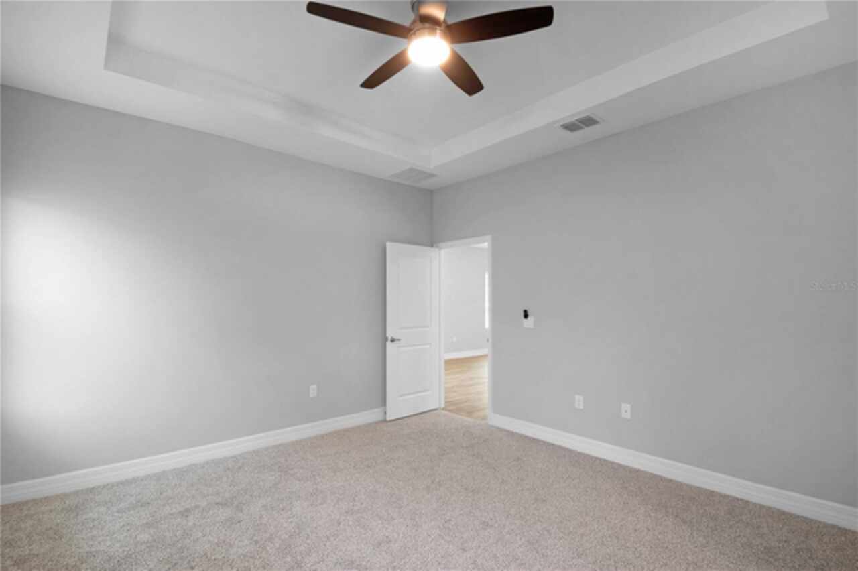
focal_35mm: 15
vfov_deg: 77.3
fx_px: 357
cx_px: 429
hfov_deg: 100.4
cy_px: 286
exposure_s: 1/10
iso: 250
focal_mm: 10
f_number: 9
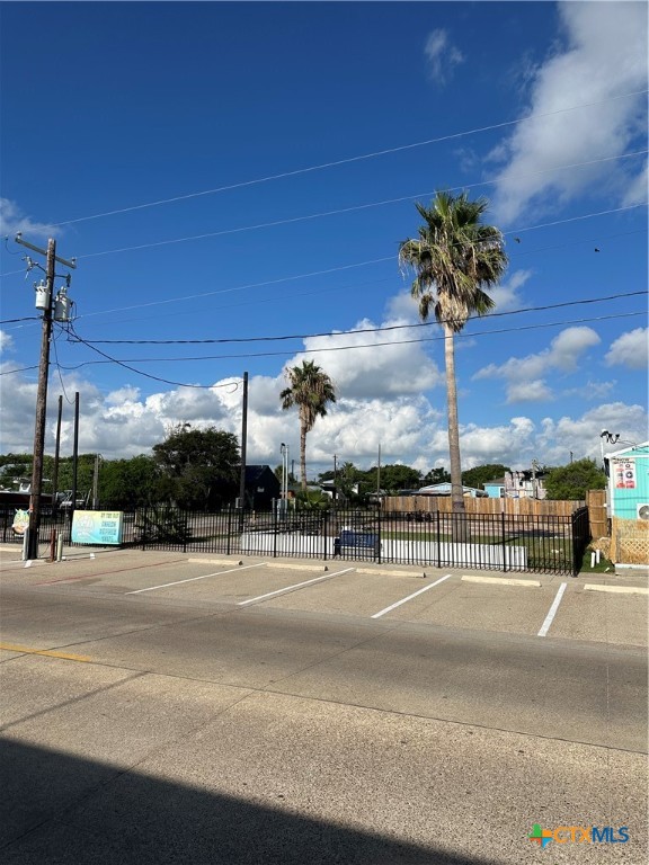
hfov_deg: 56.8
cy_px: 432
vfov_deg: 71.6
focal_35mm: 24
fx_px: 600
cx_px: 324
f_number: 1.78
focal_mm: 6.86
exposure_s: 1/7576
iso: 80
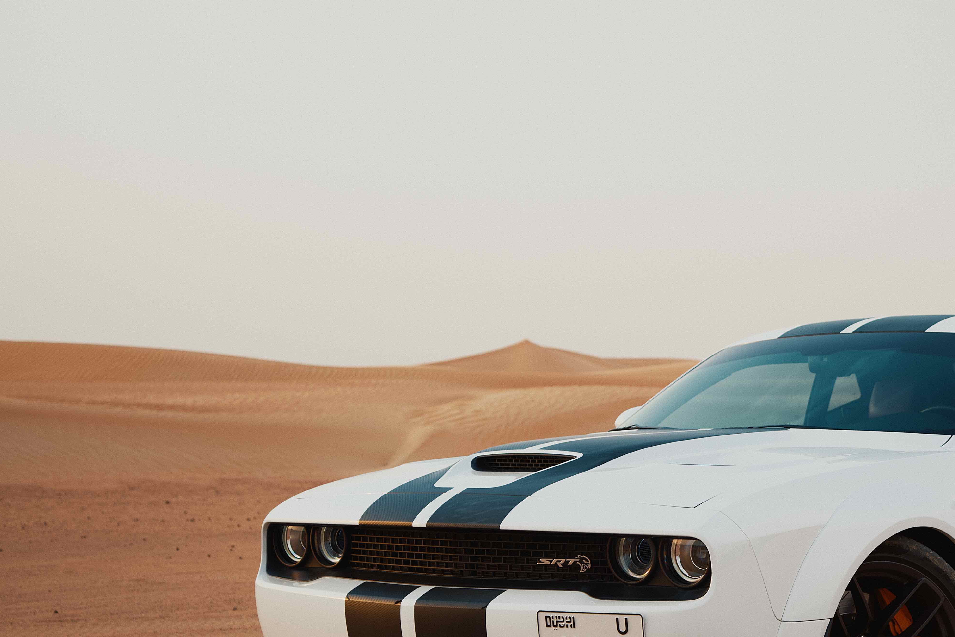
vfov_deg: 19.4
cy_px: 440
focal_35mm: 70
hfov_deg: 28.1
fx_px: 1857
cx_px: 799
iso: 100
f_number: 2.8
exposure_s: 1/100
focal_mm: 35
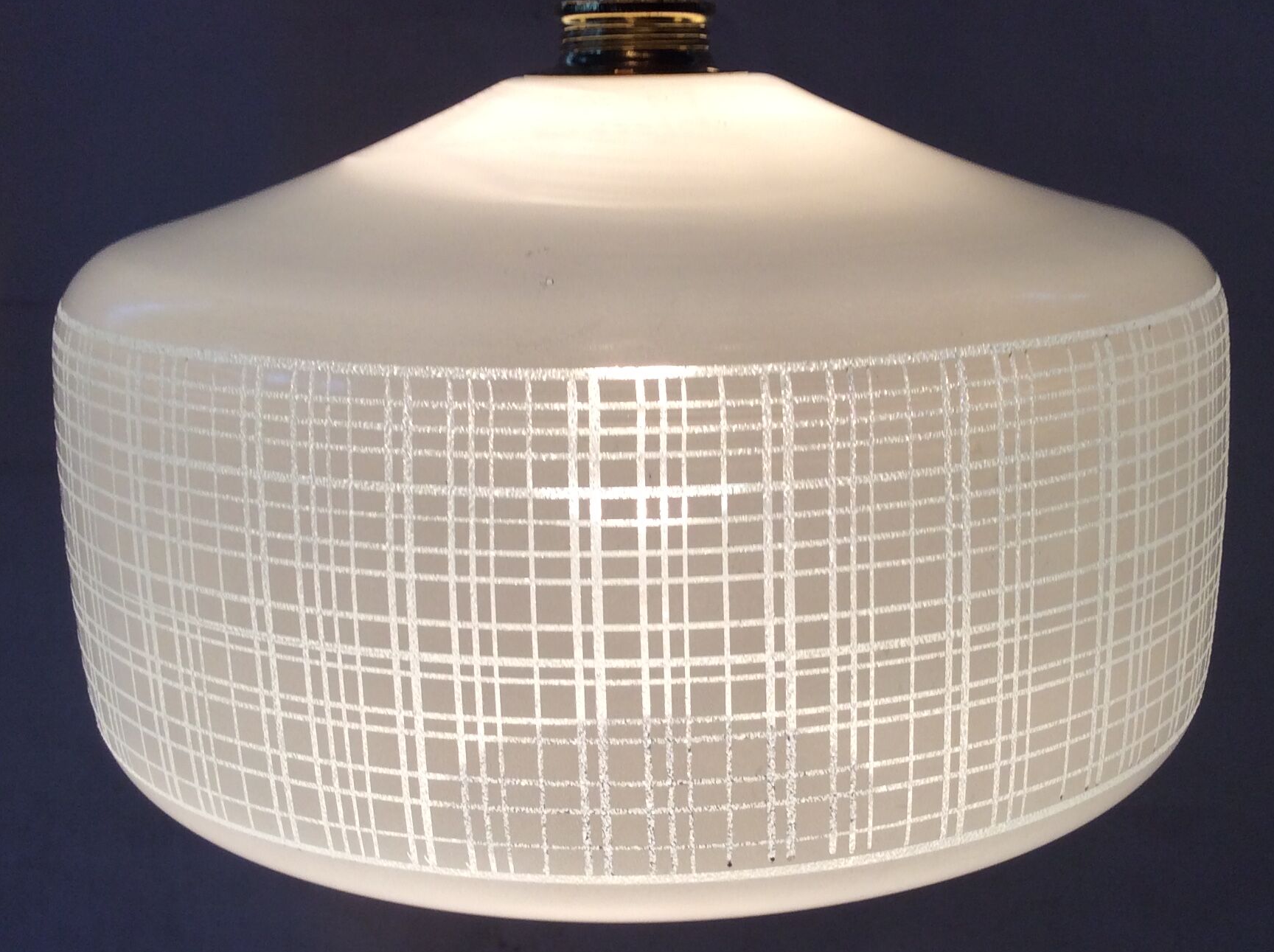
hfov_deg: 39.7
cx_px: 683
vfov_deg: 30.2
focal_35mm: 48
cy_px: 509
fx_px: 1764
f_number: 2.4
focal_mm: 3.3
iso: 40
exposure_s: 1/100
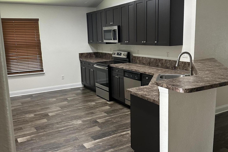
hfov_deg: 54.4
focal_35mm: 35
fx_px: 222
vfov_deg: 37.9
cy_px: 76
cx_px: 119
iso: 400
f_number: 1.78
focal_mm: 6.86
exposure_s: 1/60
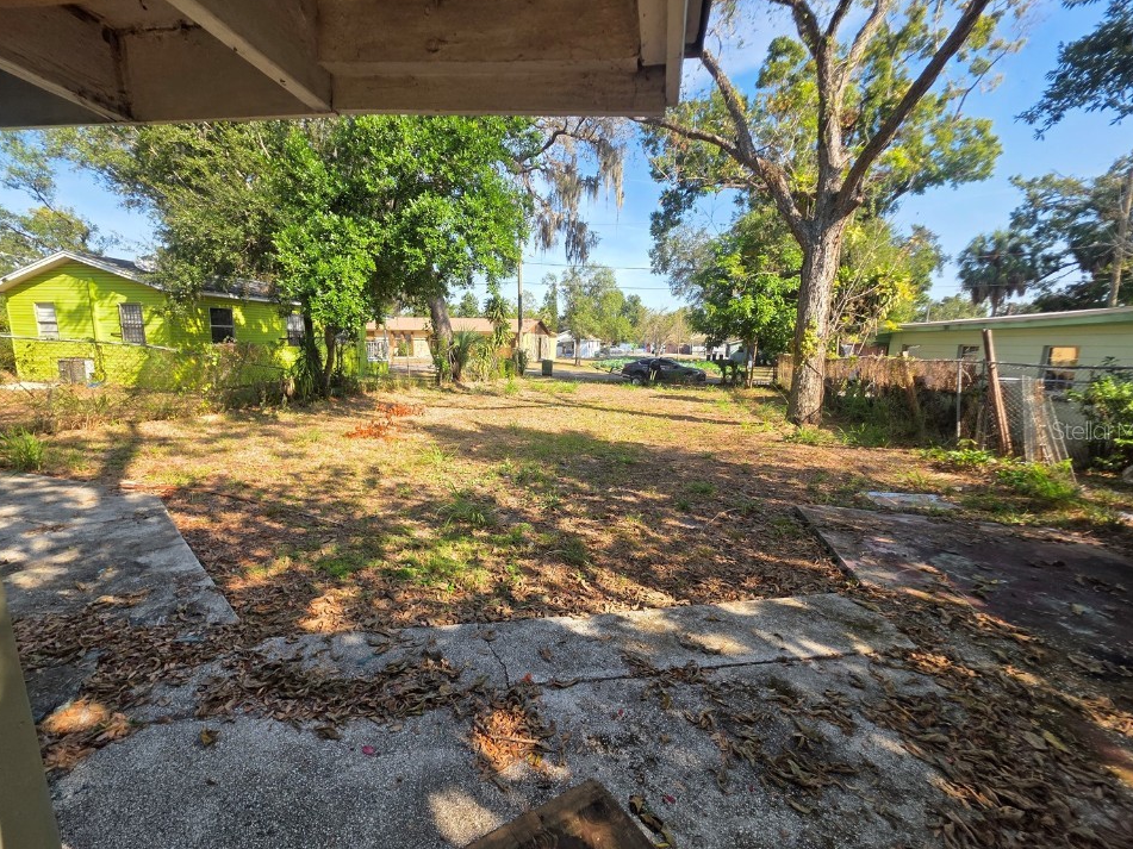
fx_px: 458
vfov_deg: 85.7
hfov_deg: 102.1
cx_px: 554
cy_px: 430
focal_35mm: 14
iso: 40
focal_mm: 2.2
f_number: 1.9
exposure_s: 1/686
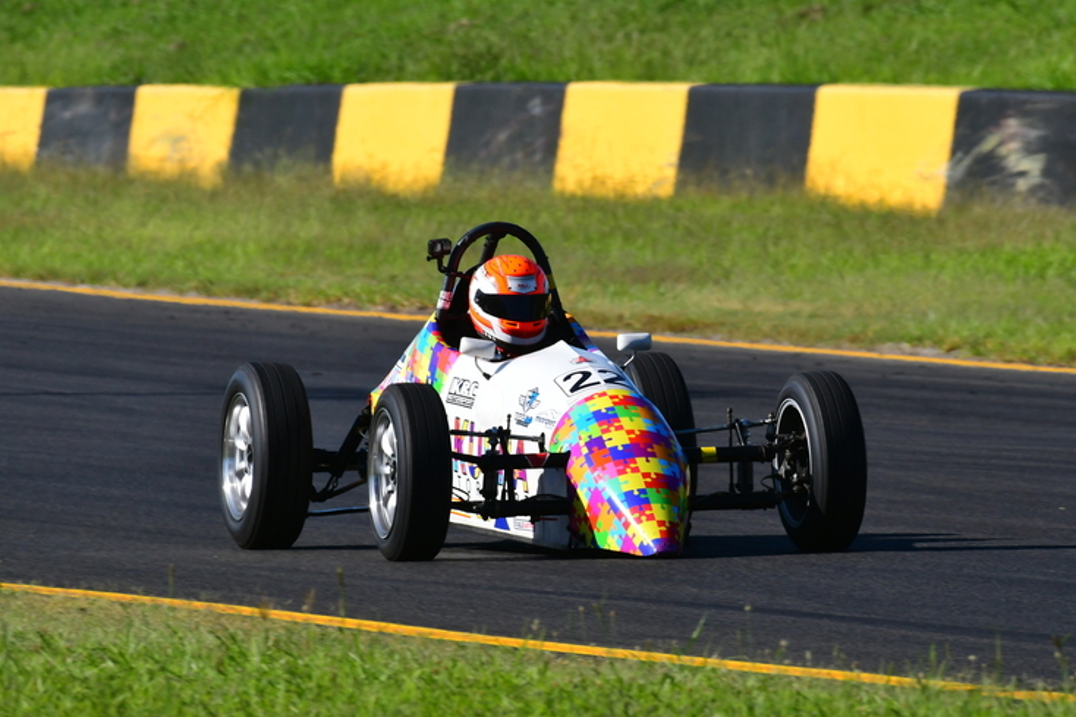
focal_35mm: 785
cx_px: 554
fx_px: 23456
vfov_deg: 1.8
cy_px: 334
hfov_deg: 2.6
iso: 500
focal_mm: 480
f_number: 13
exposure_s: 1/640
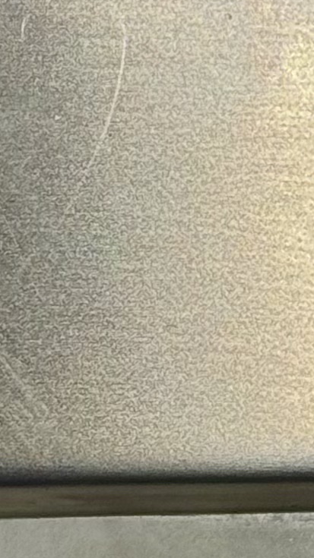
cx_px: -103
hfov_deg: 4.2
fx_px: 4252
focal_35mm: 287
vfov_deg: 7.0
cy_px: -933
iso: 64
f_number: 1.78
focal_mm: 6.76
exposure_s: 1/301
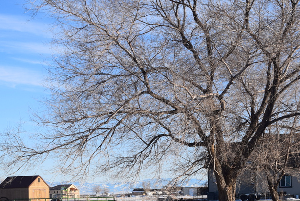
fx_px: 625
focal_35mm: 75
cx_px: 178
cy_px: 160
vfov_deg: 18.0
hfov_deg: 26.9
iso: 400
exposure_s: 1/320
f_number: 11
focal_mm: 30
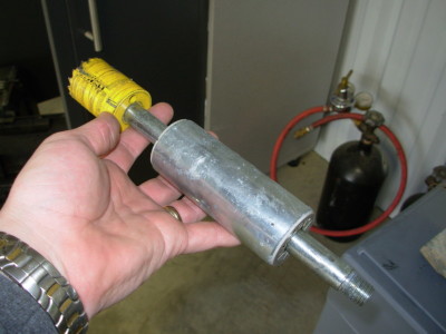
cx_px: 223
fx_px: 490
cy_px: 167
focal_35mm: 38
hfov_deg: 49.0
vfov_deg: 37.7
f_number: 2.9
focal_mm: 6.3
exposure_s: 1/32
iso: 50
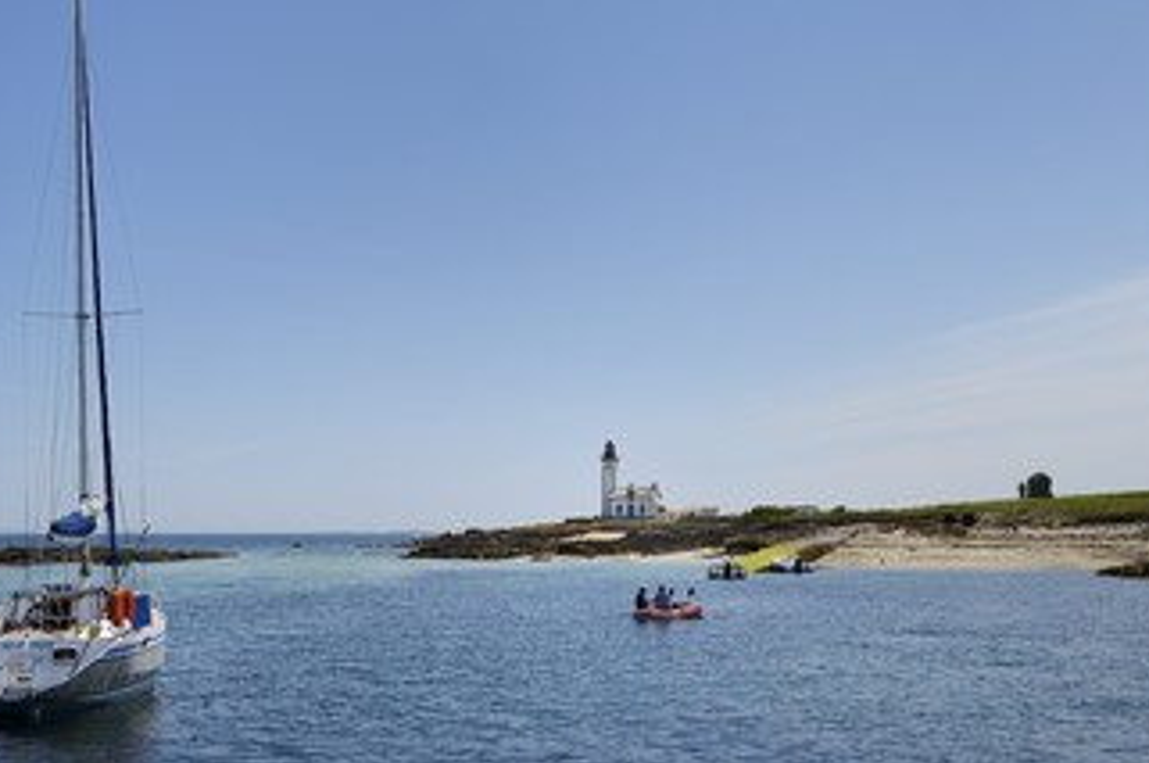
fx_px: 1338
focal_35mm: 42
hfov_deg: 46.2
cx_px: 467
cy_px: 412
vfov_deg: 31.8
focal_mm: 32
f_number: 10
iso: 200
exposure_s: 1/800
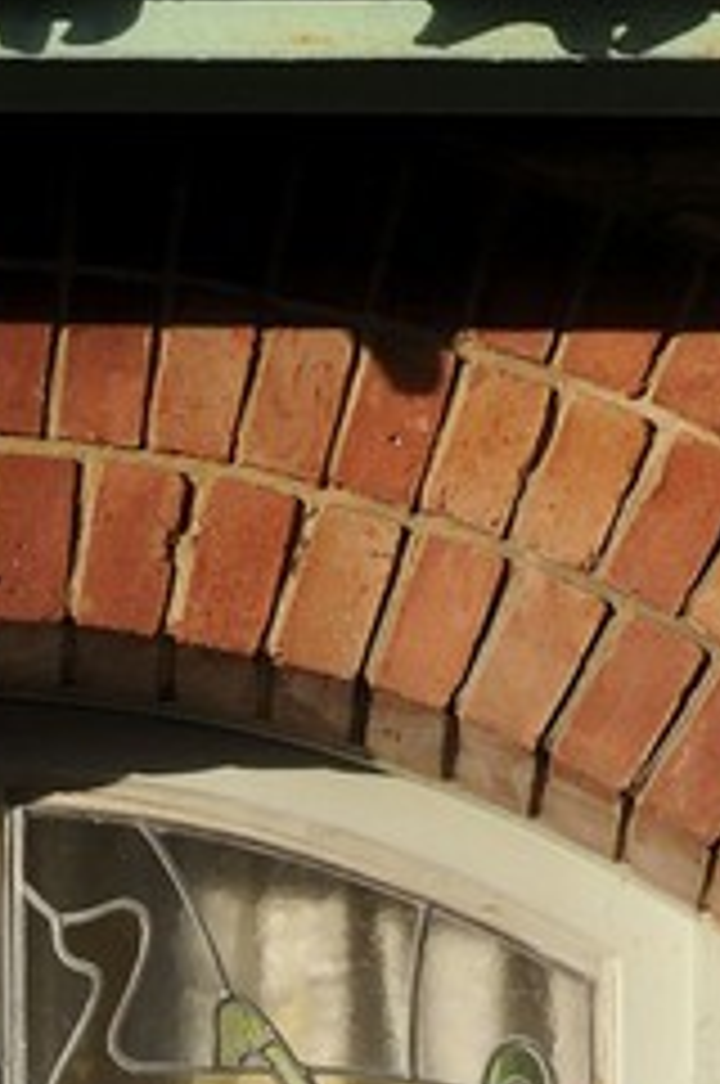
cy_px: 2951
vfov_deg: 4.3
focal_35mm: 465
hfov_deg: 2.9
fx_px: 13989
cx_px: -117
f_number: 10
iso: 200
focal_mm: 70
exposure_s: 1/160
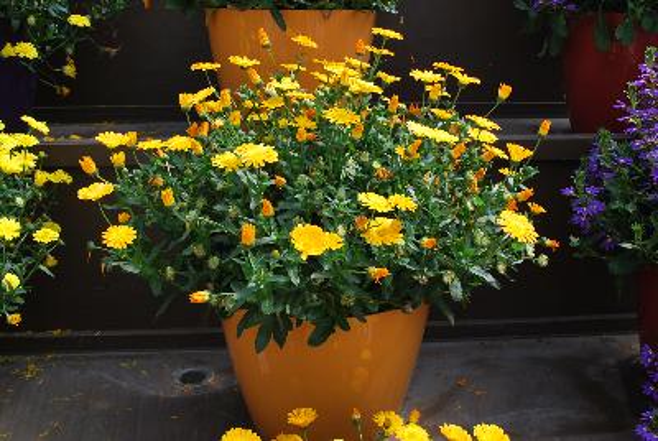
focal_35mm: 36
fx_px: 659
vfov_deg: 37.0
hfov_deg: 53.1
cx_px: 329
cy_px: 220
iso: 100
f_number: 8
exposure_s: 1/60
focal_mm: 24
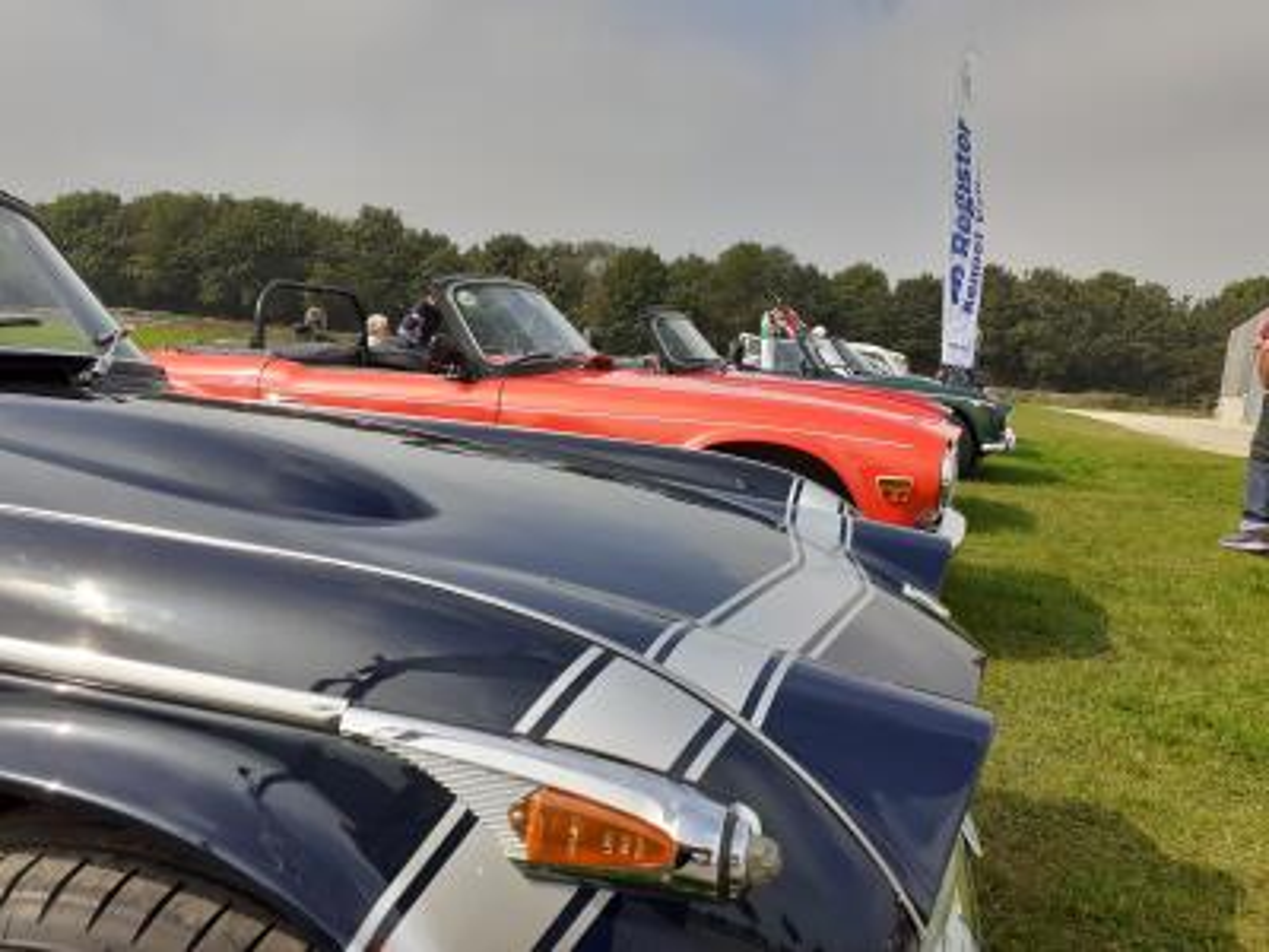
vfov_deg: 51.4
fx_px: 990
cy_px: 476
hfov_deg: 65.3
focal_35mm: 27
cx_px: 634
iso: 40
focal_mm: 3.6
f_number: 1.9
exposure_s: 1/1992
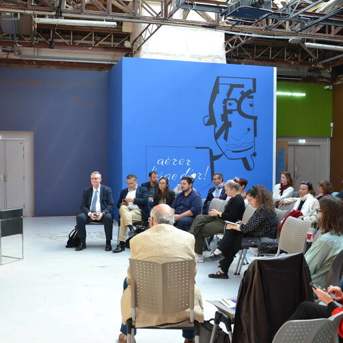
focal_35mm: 41
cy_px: 173
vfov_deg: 41.3
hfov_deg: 41.2
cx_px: 162
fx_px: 456
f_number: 4
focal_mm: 21
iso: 400
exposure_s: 1/60
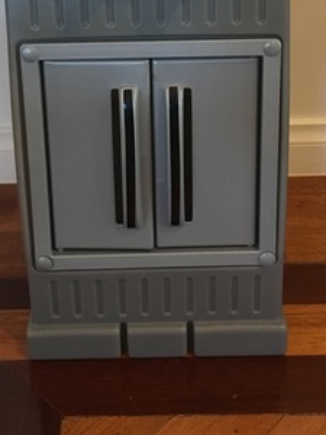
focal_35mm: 58
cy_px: 10
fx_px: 728
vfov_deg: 31.0
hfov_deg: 25.2
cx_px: 154
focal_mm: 4.15
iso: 200
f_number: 2.2
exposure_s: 1/25
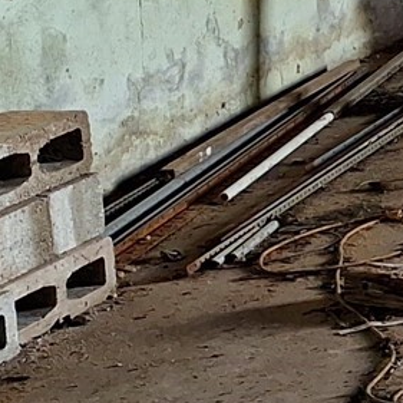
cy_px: -125
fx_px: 1831
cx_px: 1305
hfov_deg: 9.3
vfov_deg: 12.2
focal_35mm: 139
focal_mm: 5.54
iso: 200
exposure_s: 1/40
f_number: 1.8
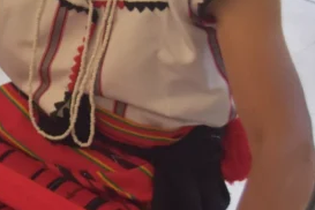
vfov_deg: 8.4
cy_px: 50
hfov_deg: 11.8
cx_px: -227
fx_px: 1425
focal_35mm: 163
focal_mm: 29
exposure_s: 1/250
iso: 450
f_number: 4
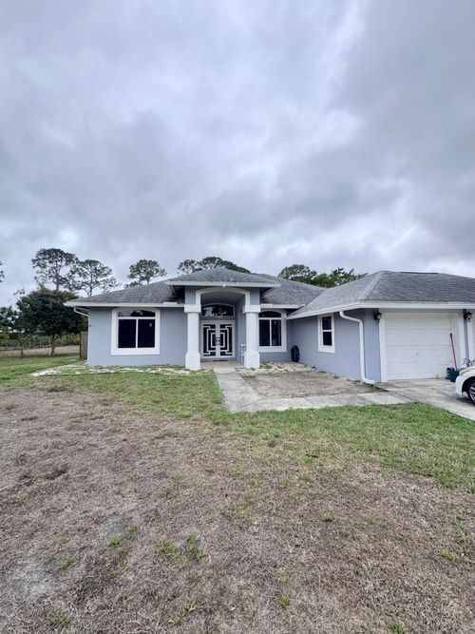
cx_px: 238
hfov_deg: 85.7
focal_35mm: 14
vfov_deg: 102.1
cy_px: 317
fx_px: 256
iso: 50
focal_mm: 2.22
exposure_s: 1/1477
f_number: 2.2
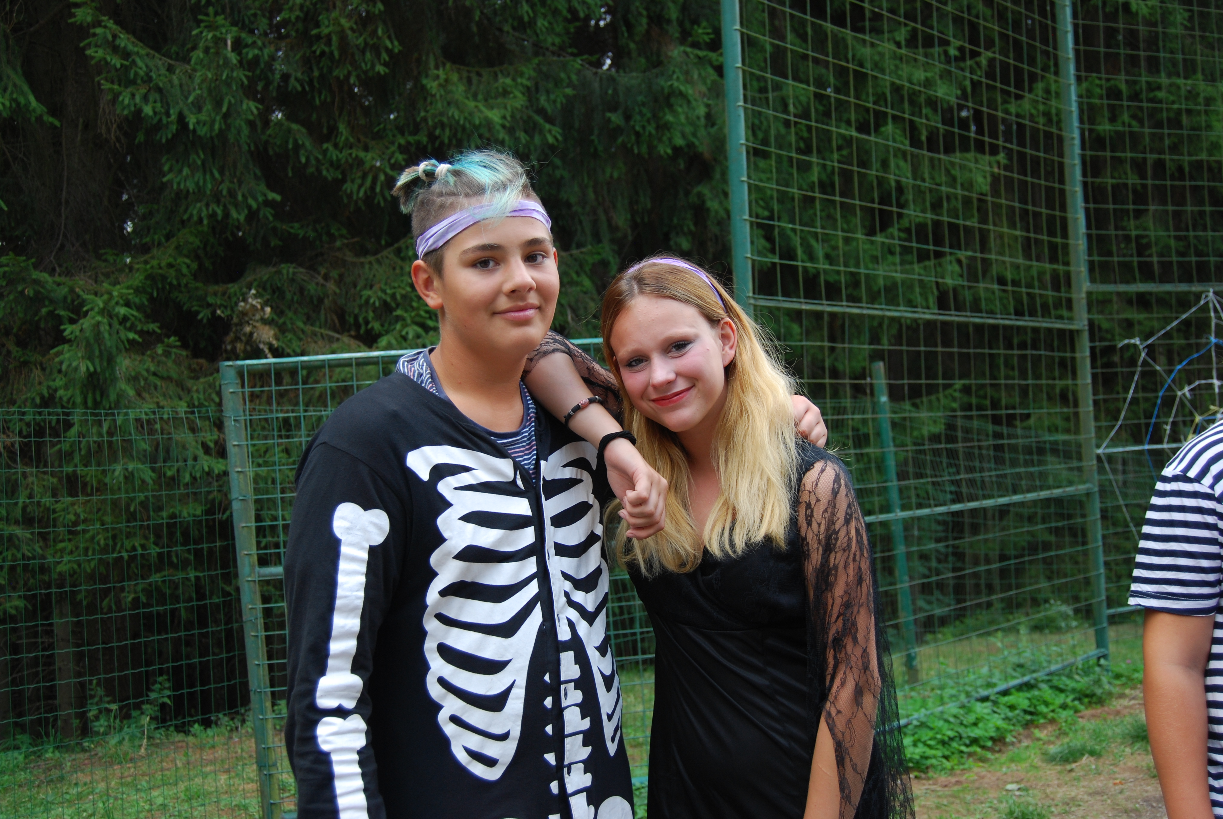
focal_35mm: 36
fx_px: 1224
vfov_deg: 37.0
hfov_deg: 53.1
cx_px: 612
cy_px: 410
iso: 200
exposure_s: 1/200
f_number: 4
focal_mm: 24
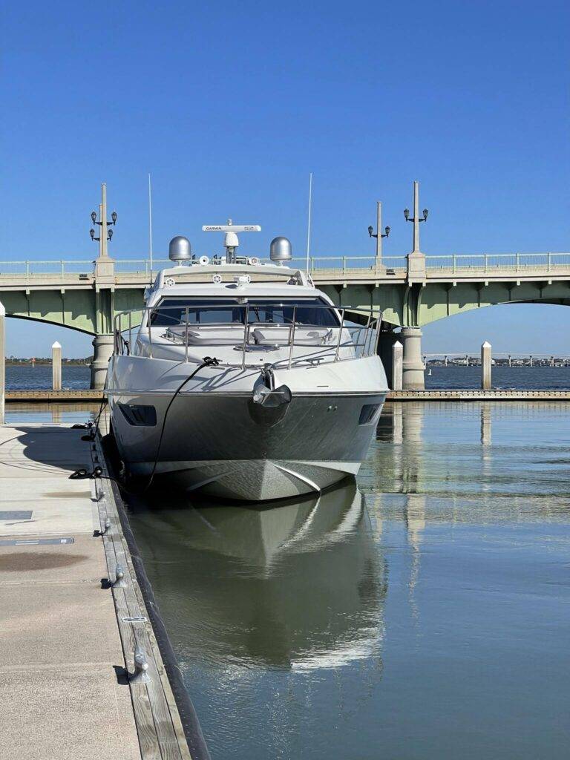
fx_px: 1405
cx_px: 285
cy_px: 380
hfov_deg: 22.9
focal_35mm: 64
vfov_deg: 30.3
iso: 20
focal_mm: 7.5
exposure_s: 1/2320
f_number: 2.2
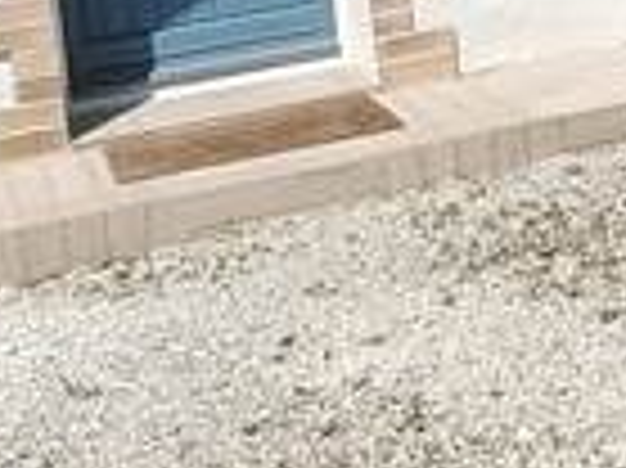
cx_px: 649
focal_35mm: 98
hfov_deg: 19.4
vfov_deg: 14.4
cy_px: -162
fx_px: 1771
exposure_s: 1/3252
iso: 100
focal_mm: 1.42
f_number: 2.2
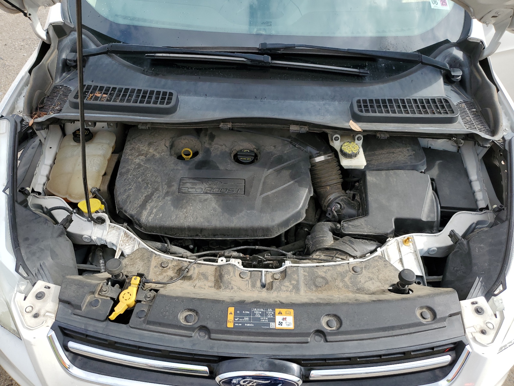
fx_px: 386
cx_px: 257
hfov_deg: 67.3
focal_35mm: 26
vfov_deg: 53.1
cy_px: 193
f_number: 1.5
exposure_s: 1/833
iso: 50
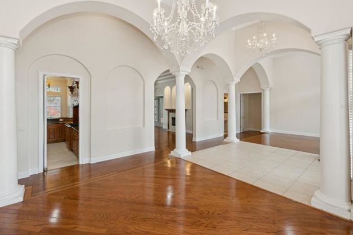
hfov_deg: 96.6
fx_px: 157
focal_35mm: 16
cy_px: 107
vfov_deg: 73.5
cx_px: 163
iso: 100
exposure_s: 1/3.33
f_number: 11
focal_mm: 14
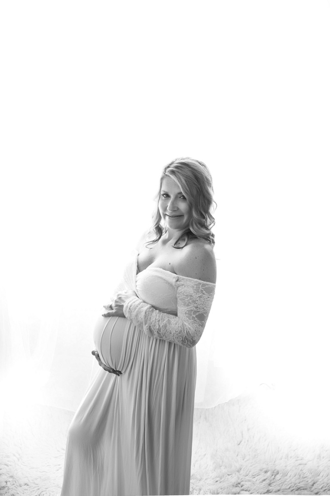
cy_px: 248
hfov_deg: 37.9
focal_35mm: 35
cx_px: 165
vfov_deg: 54.4
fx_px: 481
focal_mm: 35
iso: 100
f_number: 3.2
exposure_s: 1/200
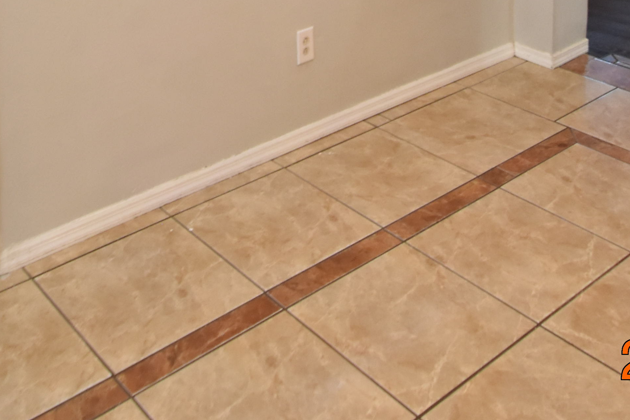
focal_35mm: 47
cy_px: -199
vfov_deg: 23.4
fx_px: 823
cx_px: 258
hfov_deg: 41.7
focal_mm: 10
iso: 800
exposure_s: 1/45
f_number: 3.5
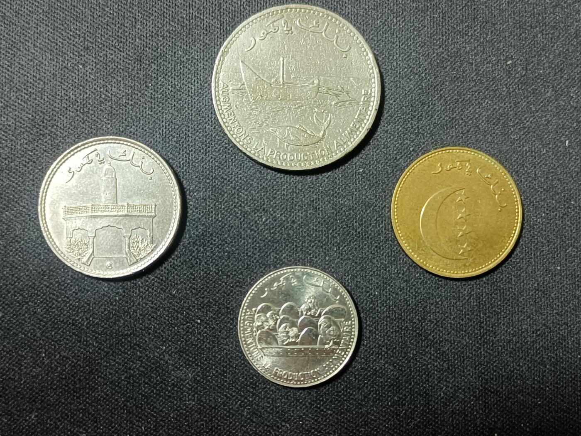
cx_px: 290
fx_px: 688
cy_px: 218
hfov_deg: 45.8
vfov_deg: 35.1
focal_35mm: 41
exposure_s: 1/33.3
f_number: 1.8
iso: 1904
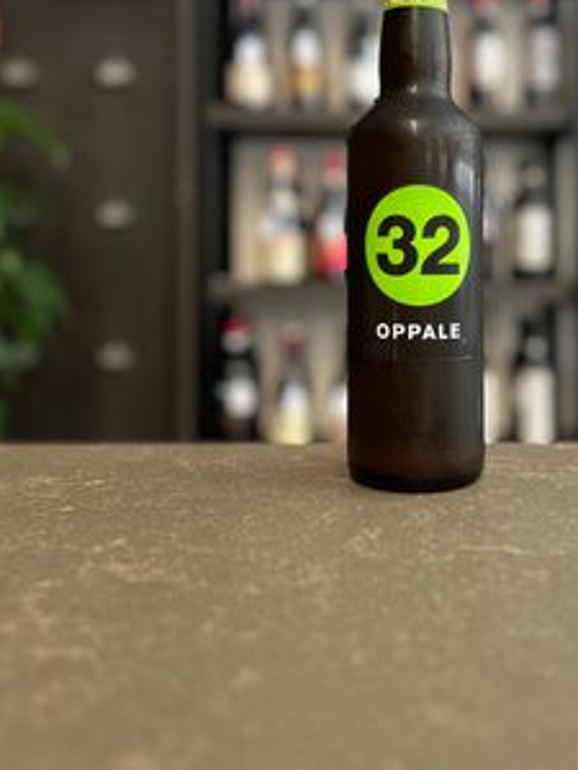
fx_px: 824
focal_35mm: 37
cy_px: 243
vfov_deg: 49.1
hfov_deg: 38.1
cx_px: 398
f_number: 1.5
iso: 250
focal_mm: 5.7
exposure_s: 1/50
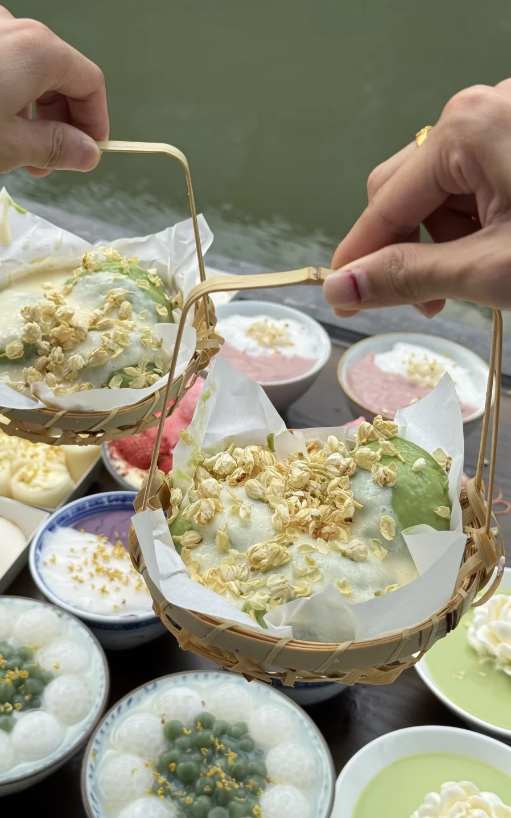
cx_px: 226
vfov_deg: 39.6
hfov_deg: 25.3
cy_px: 409
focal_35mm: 51
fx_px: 1137
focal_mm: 6.76
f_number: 1.78
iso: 64
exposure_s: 1/1395
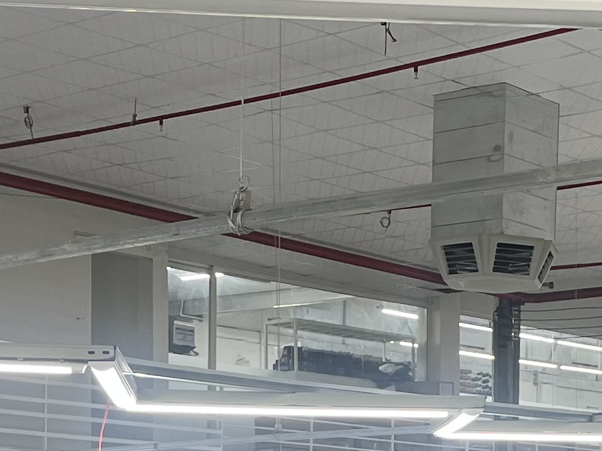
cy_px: 575
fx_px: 2017
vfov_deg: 12.4
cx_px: 481
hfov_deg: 16.8
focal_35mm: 116
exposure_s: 1/122
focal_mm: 5.1
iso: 50
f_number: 1.6
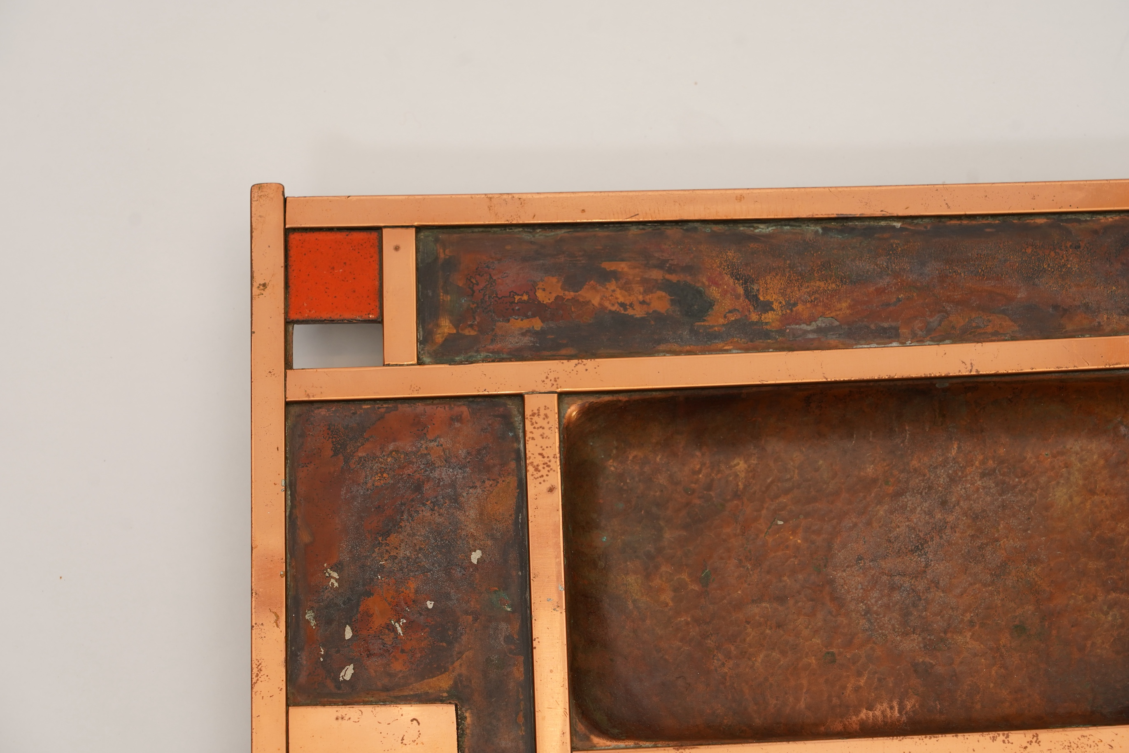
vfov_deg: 13.0
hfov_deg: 19.5
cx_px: 564
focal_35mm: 105
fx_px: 3293
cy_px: 376
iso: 500
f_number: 7.1
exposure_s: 1/125
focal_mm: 105
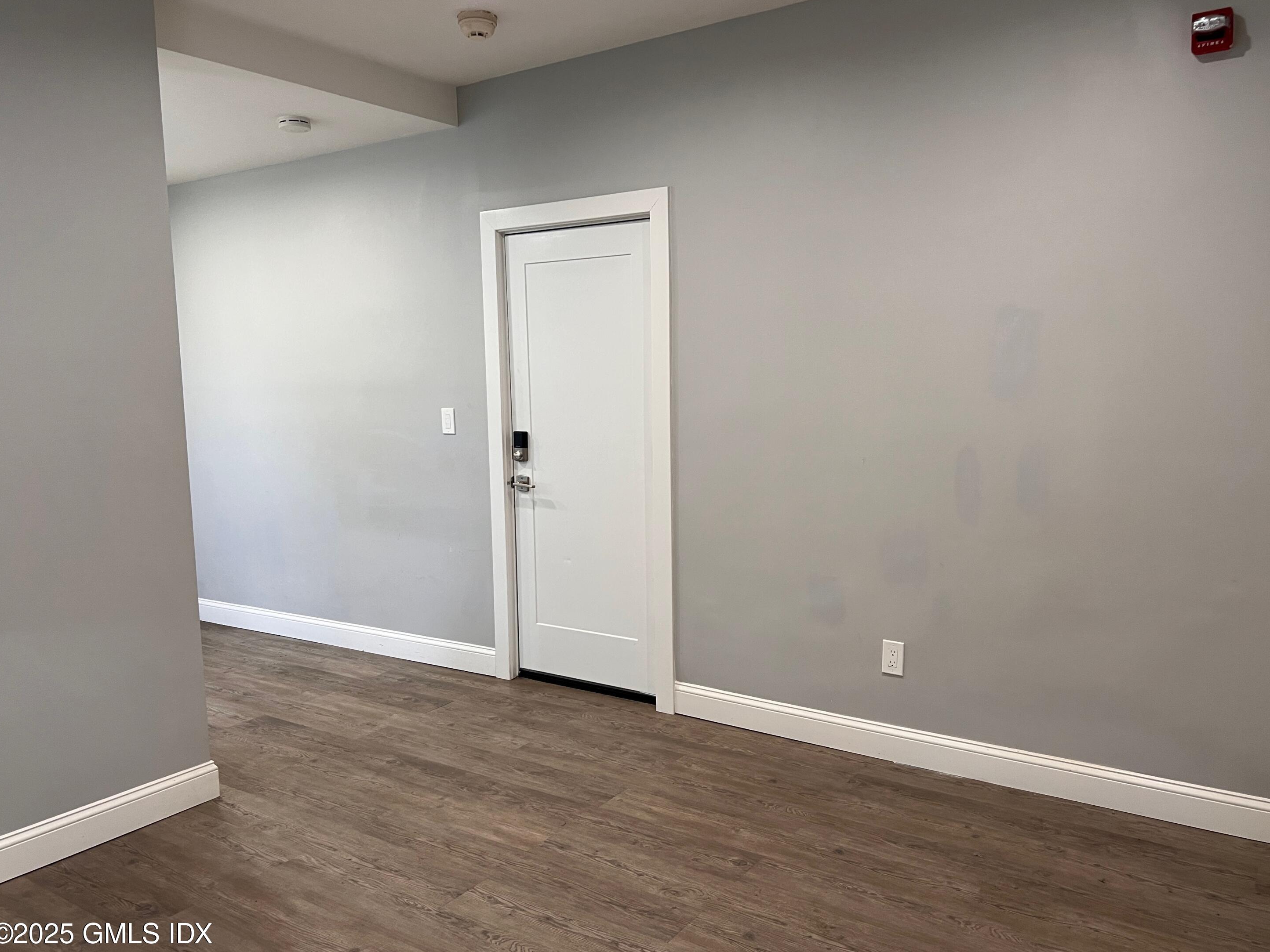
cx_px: 649
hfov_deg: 65.3
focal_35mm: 27
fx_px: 991
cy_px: 485
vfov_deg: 51.4
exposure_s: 1/60
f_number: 1.5
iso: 80
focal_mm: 5.7
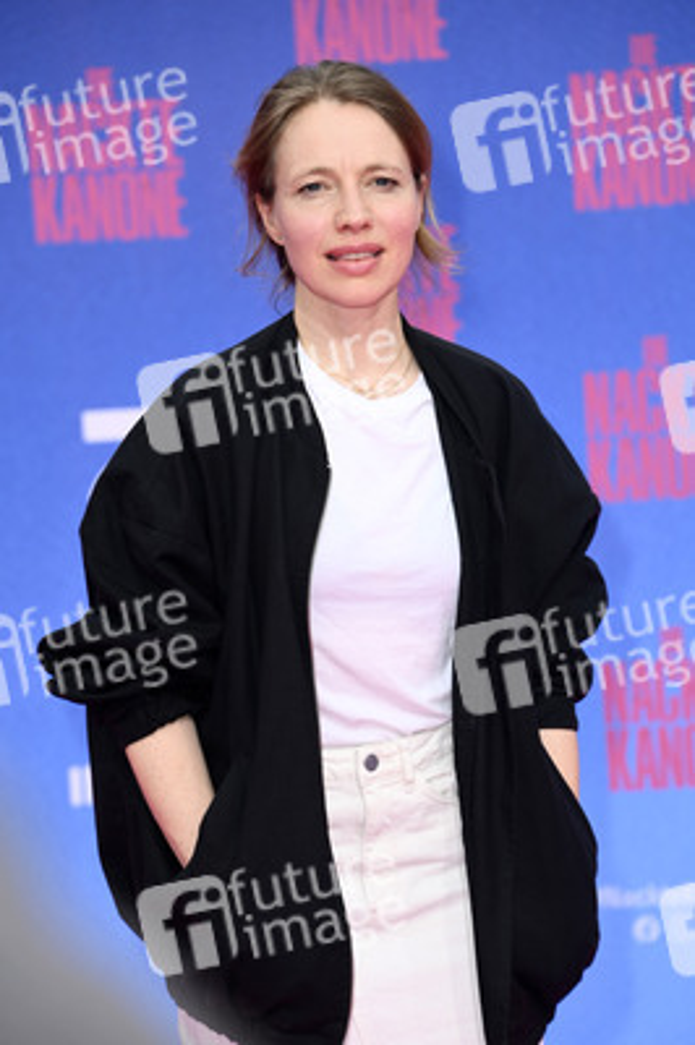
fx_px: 5221
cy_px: 522
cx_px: 348
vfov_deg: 11.4
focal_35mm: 180
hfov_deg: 7.6
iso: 250
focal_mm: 180
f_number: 6.3
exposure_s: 1/250
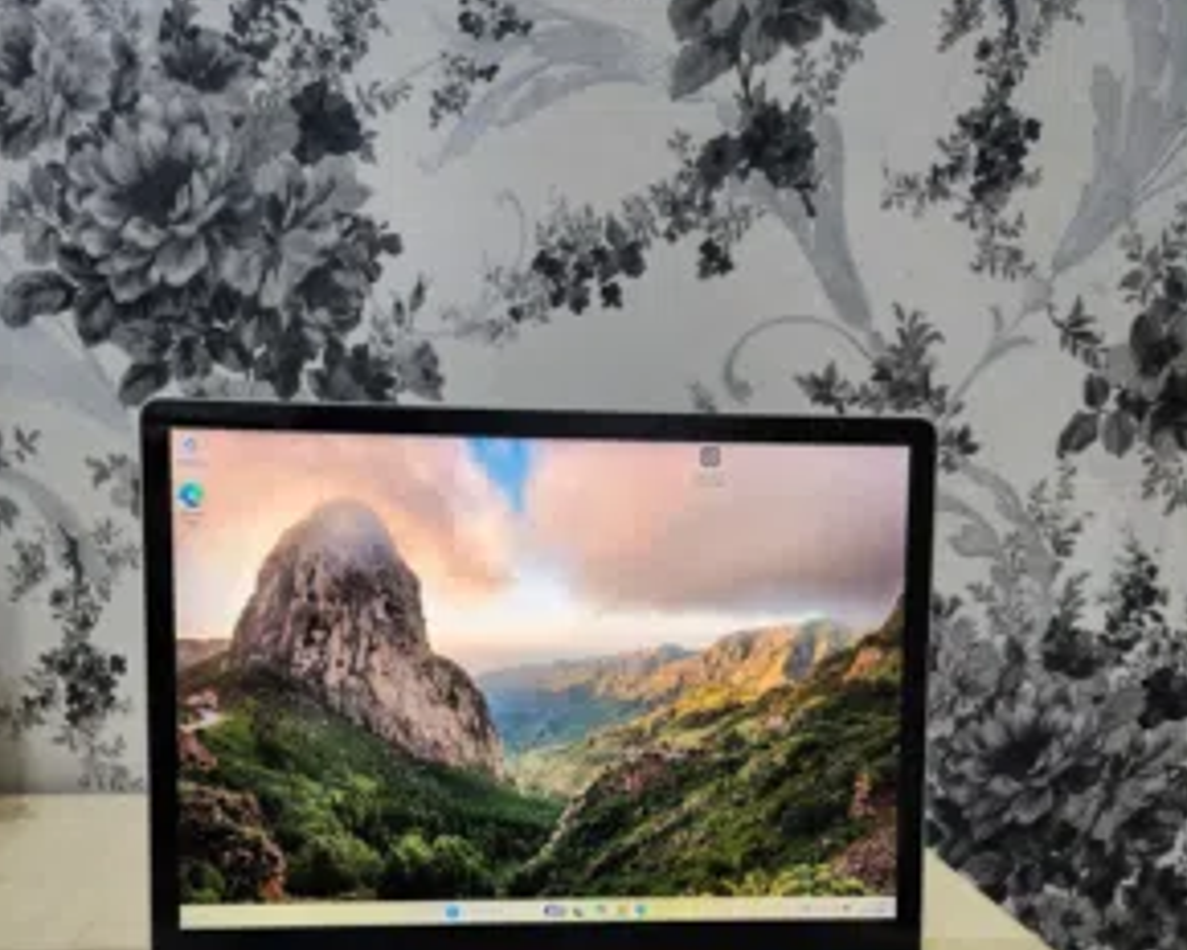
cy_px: 741
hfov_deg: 57.2
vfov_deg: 45.1
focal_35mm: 31
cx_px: 577
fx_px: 1089
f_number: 1.8
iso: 320
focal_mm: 5.4
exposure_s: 1/100
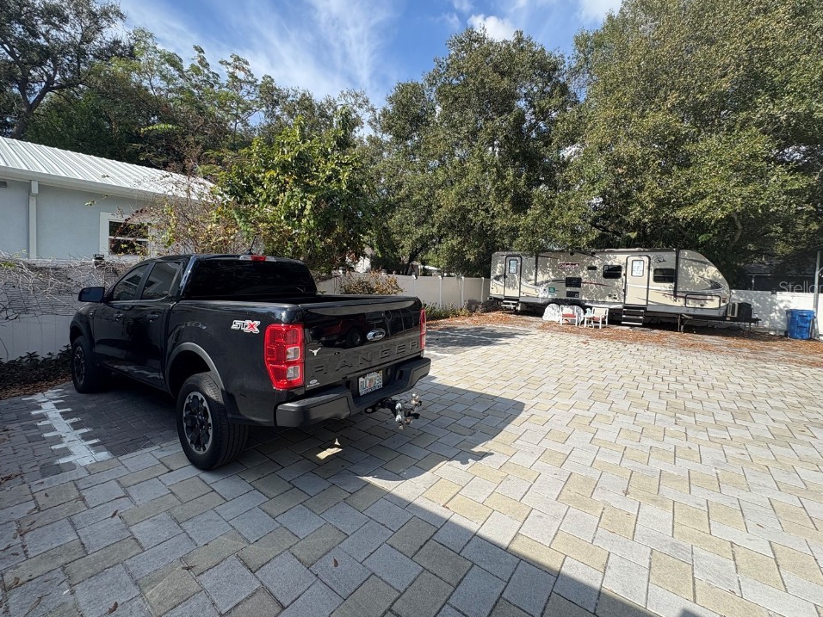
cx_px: 419
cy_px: 287
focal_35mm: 15
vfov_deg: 81.6
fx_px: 357
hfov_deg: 98.2
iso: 40
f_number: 2.2
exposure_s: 1/1048
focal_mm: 2.22
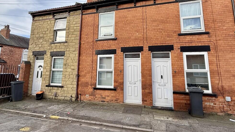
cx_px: 115
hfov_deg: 99.4
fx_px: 100
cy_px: 40
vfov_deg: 64.6
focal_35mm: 16
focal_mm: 2.22
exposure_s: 1/514
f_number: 2.2
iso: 64
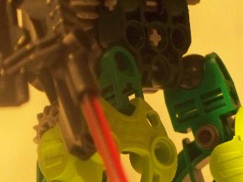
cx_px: 147
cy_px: 193
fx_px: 1811
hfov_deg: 7.7
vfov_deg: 5.7
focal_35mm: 258
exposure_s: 1/20
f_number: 3.8
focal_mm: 22.05
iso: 400
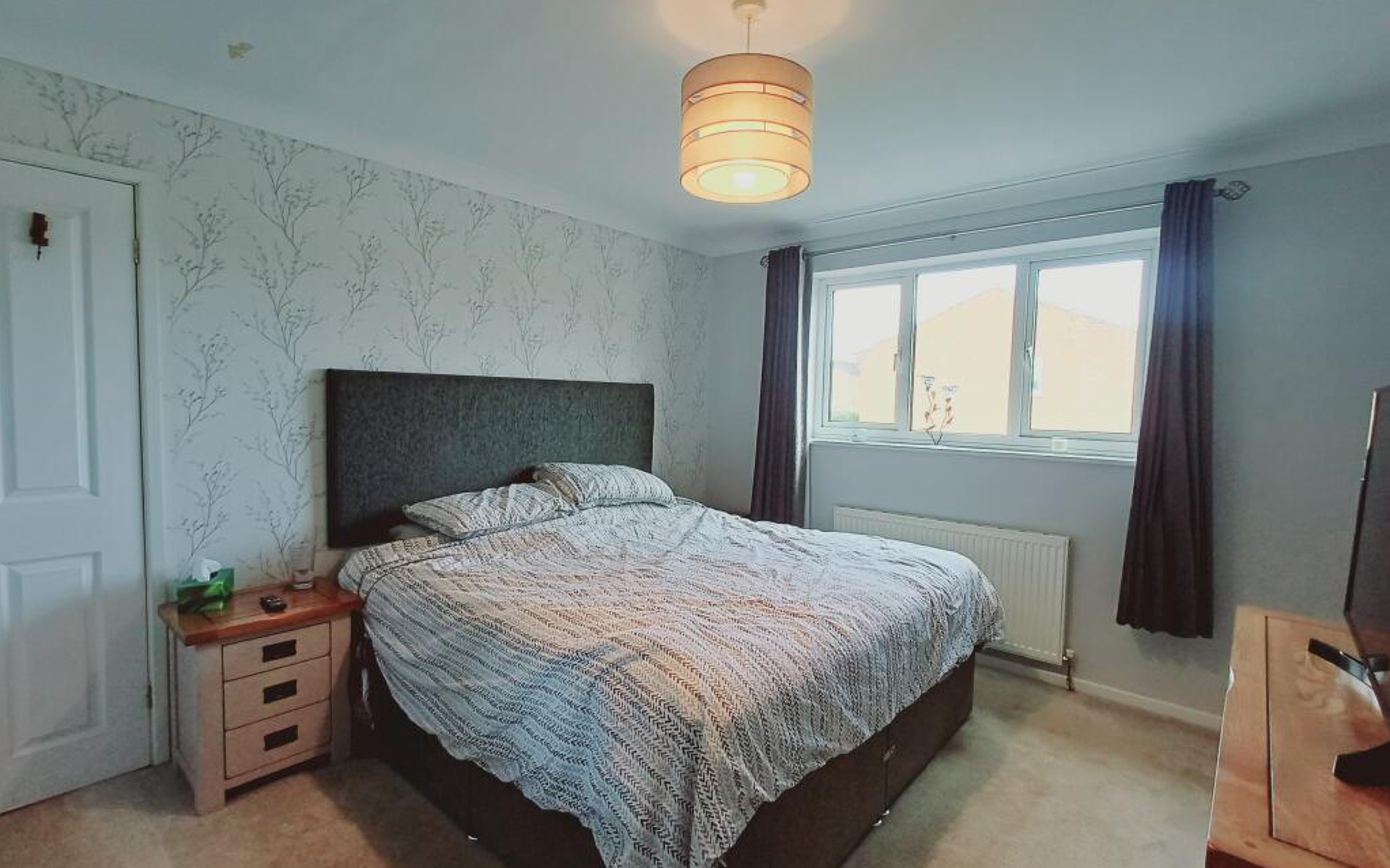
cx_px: 695
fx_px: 644
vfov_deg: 67.9
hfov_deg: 94.4
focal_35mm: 17
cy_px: 442
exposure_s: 1/50
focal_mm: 1.64
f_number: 2.2
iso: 50
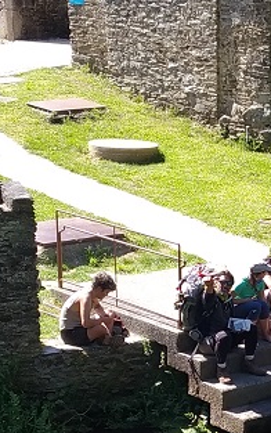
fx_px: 1038
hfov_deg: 14.6
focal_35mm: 88
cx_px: 285
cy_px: 339
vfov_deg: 23.2
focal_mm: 3.82
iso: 100
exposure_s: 1/355
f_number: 2.2
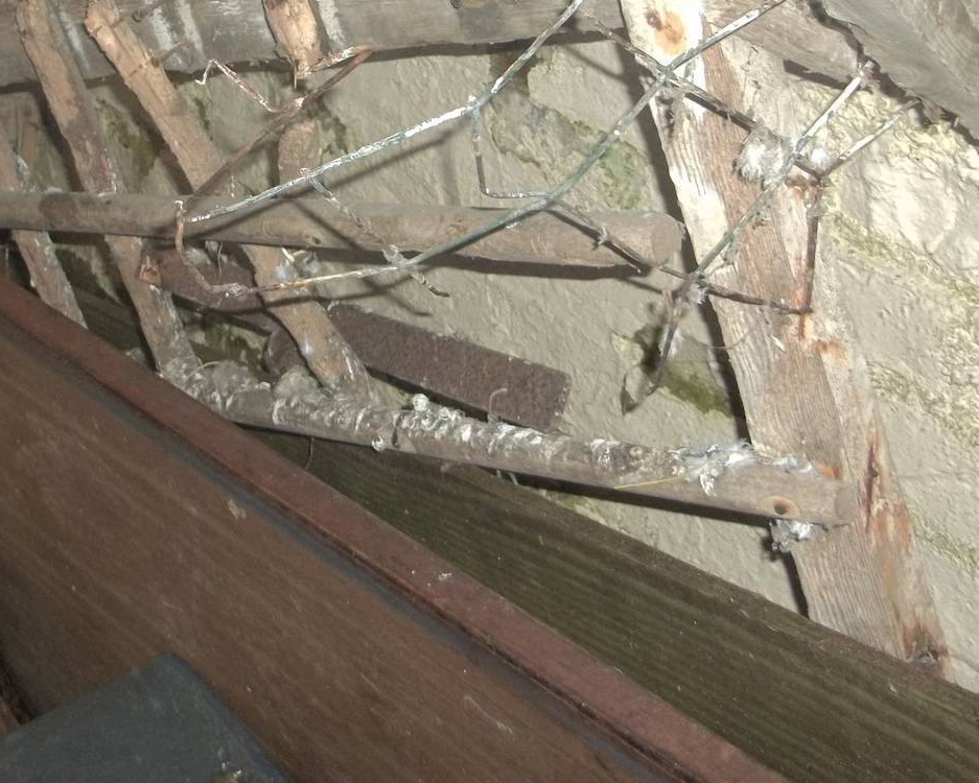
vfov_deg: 27.1
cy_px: 167
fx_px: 1594
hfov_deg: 33.7
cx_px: 297
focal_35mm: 55
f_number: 3.3
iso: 160
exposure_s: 1/30
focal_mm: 5.9
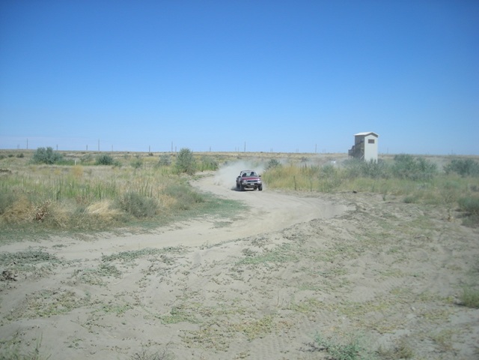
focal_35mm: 35
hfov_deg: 52.6
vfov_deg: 40.7
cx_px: 240
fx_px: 484
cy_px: 180
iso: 50
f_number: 5.7
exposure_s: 1/293
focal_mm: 5.7
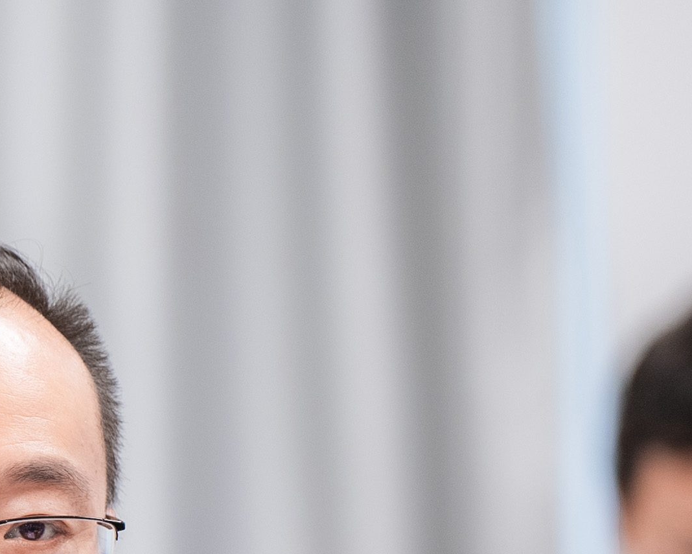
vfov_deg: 3.0
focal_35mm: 518
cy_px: 824
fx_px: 10612
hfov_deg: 3.7
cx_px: -97
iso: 400
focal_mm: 139
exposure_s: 1/100
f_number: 2.8
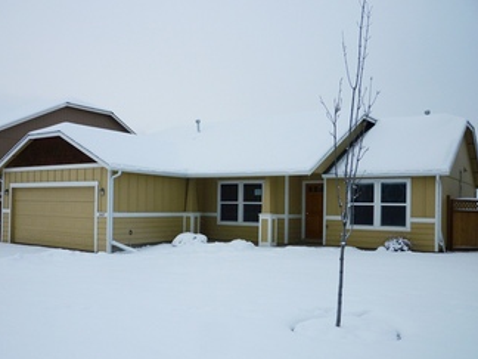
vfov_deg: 45.4
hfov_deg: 58.4
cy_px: 191
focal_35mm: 31
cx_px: 239
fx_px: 428
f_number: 4
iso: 80
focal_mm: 5.2
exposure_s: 1/500
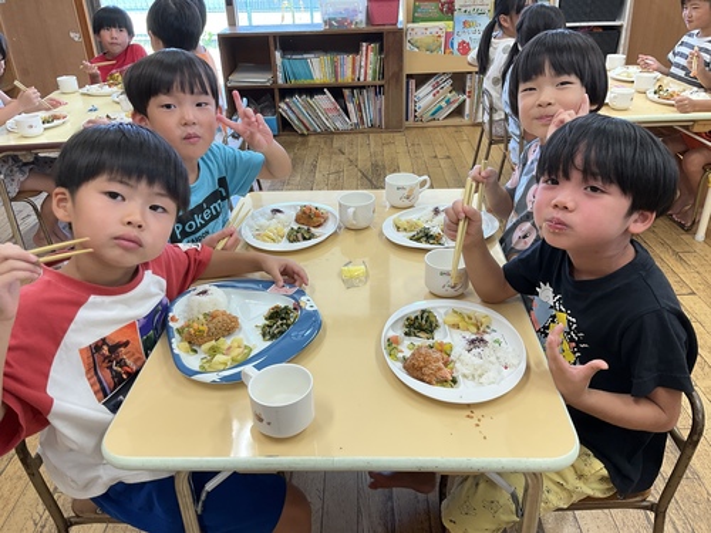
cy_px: 266
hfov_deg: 61.7
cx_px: 356
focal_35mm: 29
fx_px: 596
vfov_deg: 48.2
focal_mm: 3
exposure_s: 1/60
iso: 40
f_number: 1.8
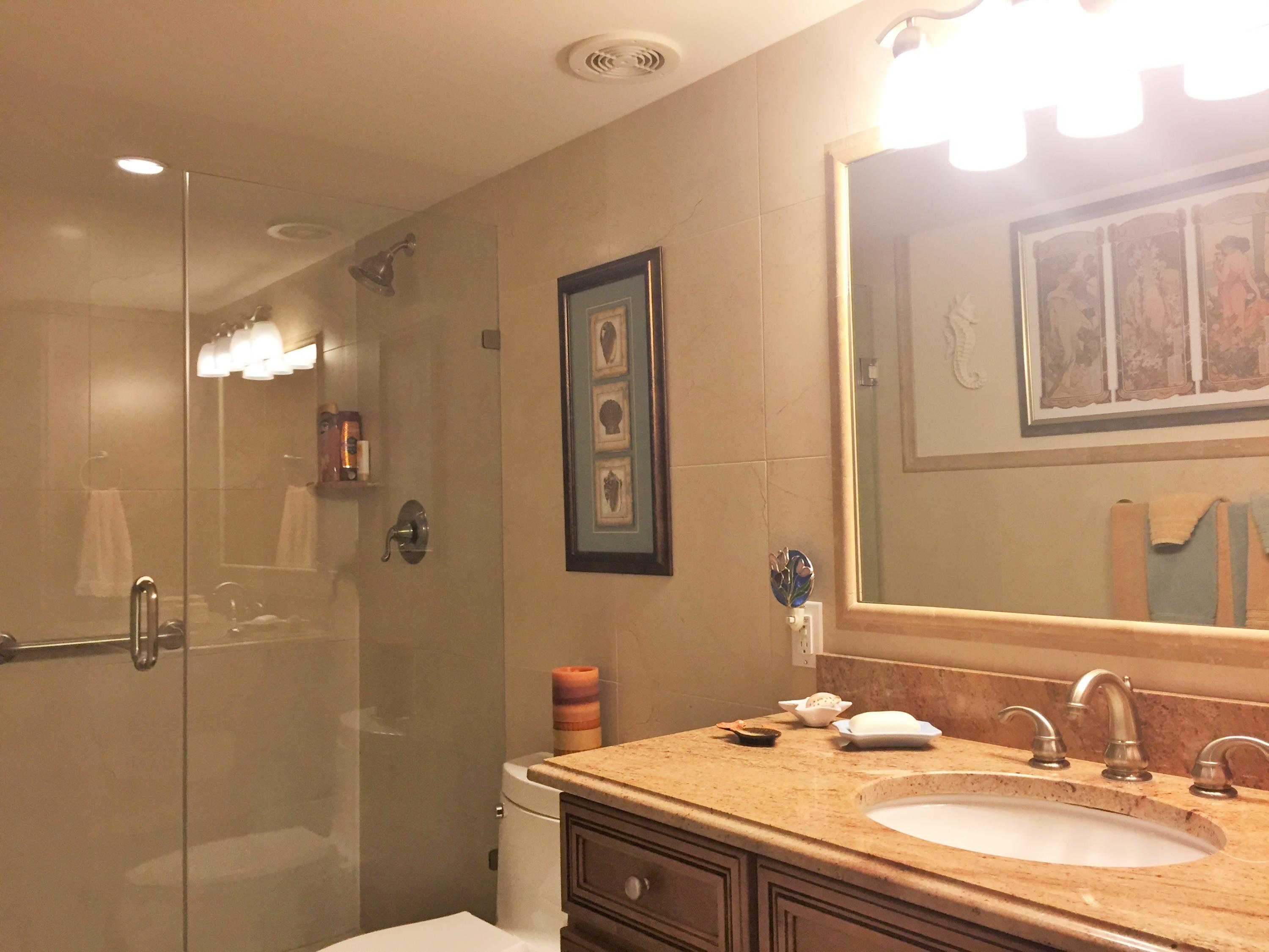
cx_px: 634
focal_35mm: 29
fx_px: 1063
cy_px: 476
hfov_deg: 61.7
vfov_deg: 48.2
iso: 50
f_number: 2.2
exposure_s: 1/30
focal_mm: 4.15
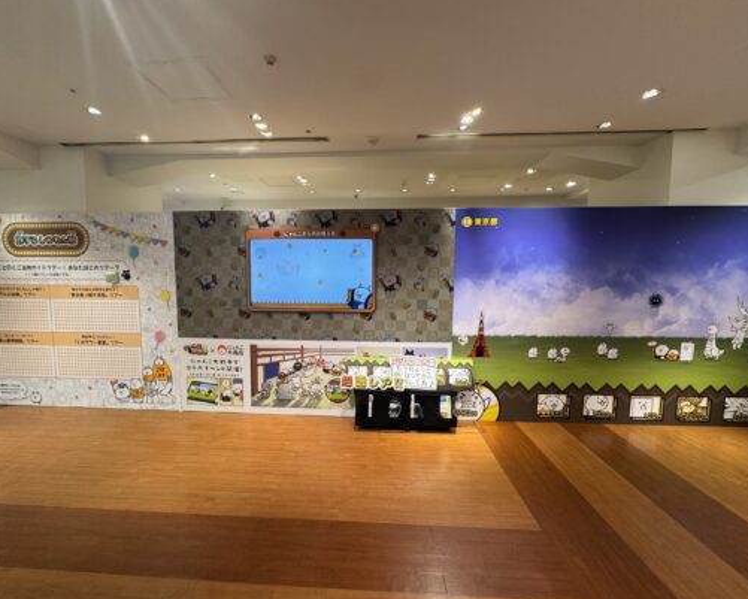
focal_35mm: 15
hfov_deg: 96.7
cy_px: 301
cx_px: 357
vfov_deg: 84.1
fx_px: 332
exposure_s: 1/105
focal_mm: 2.22
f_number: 2.2
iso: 80
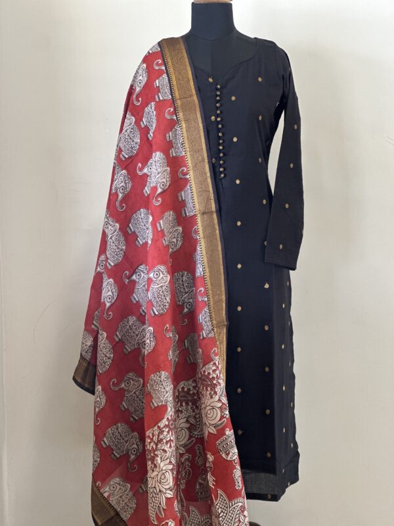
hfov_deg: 19.1
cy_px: 263
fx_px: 1169
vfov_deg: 25.3
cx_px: 197
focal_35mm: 77
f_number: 2.8
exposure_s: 1/40
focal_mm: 9
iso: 200
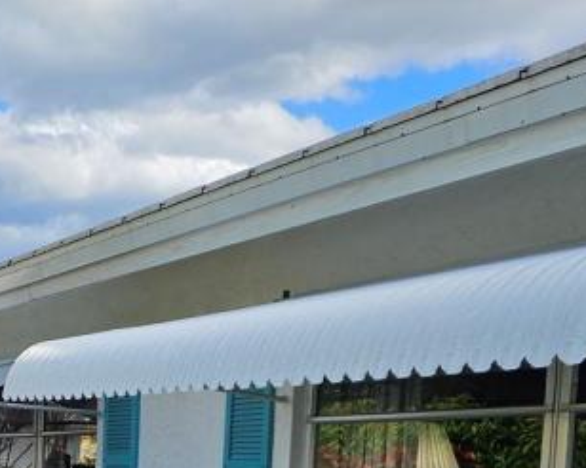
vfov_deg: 20.2
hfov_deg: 25.7
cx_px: -13
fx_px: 1213
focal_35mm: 70
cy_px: 592
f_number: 1.7
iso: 10
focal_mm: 6.3
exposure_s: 1/703
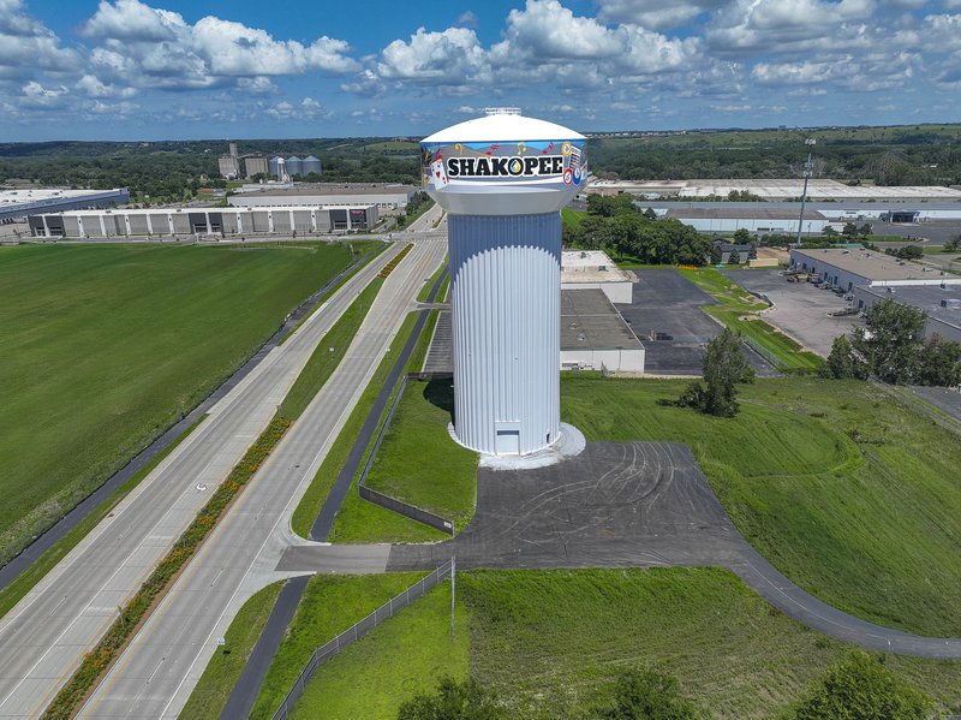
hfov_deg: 71.6
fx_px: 666
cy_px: 360
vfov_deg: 56.8
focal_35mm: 24
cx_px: 480
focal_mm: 12.29
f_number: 2.8
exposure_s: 1/2000
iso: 110
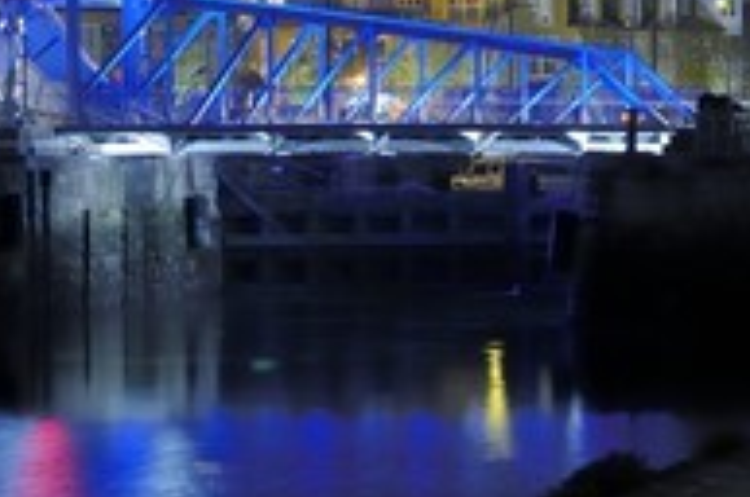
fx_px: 4763
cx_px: 204
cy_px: 144
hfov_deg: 9.0
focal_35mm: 229
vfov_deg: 6.0
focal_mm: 70
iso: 100
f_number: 6.3
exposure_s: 4.5
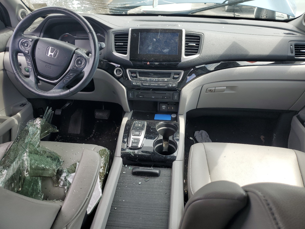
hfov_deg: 67.3
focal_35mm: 26
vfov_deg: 53.1
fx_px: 229
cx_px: 152
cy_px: 114
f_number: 1.5
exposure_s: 1/556
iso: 50
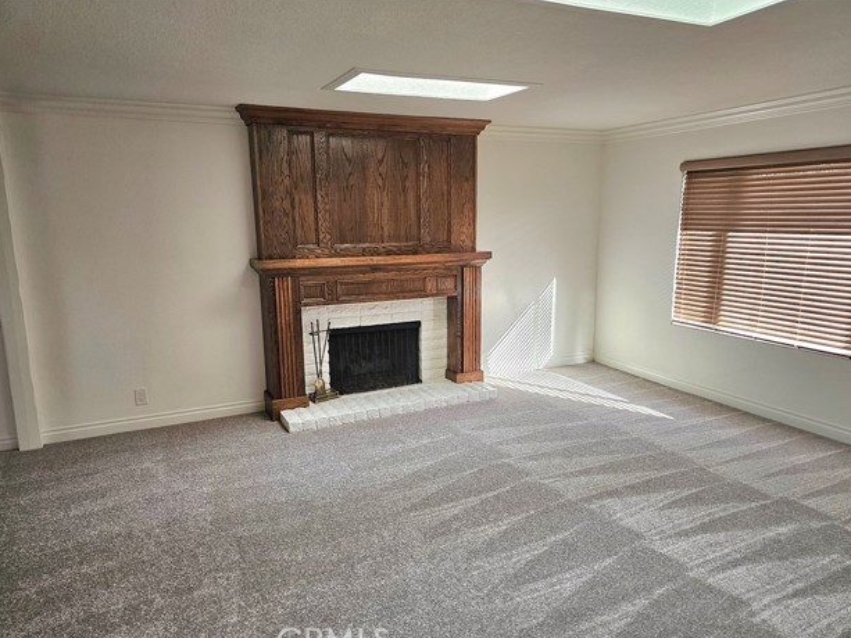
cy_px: 327
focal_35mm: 24
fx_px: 590
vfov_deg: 56.8
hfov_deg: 71.6
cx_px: 425
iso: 125
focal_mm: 6.3
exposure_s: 1/120
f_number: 1.7
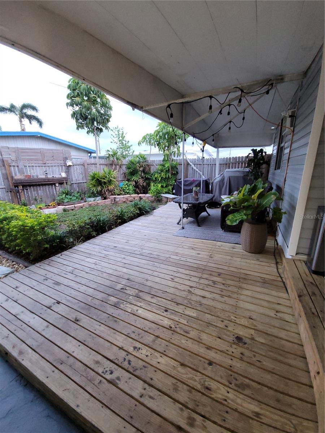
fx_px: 163
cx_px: 162
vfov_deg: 106.2
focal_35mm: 13
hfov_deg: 89.9
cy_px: 216
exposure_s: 1/60
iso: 400
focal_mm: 2.2
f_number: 2.2
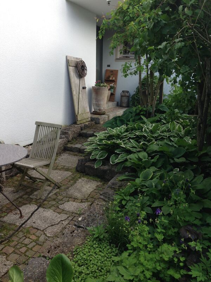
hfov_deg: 42.9
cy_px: 141
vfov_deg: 55.4
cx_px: 106
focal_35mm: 33
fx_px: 268
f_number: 2.4
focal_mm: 4.12
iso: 50
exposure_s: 1/207
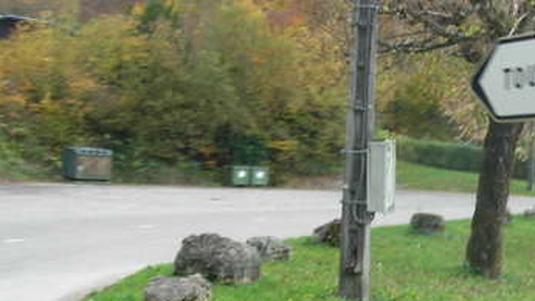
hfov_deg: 28.4
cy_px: 163
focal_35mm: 72
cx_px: 464
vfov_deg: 16.8
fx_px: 1021
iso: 79
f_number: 2.9
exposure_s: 1/47.9
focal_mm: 6.3
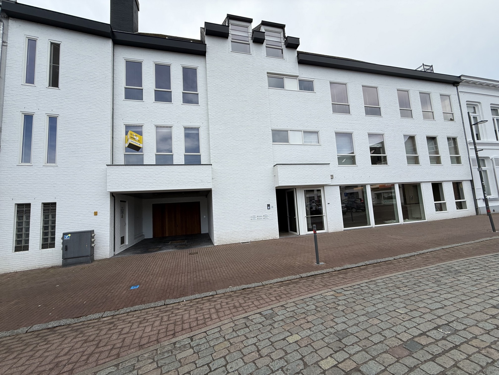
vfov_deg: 85.7
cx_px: 250
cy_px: 188
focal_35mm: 14
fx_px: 202
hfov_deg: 102.1
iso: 50
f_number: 2.2
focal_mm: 2.22
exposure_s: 1/590
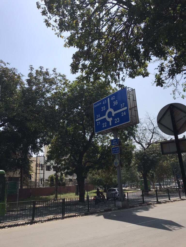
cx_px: 93
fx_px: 201
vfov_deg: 63.4
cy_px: 124
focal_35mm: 28
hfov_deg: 49.7
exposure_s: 1/3096
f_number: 1.8
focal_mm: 3.99
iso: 20
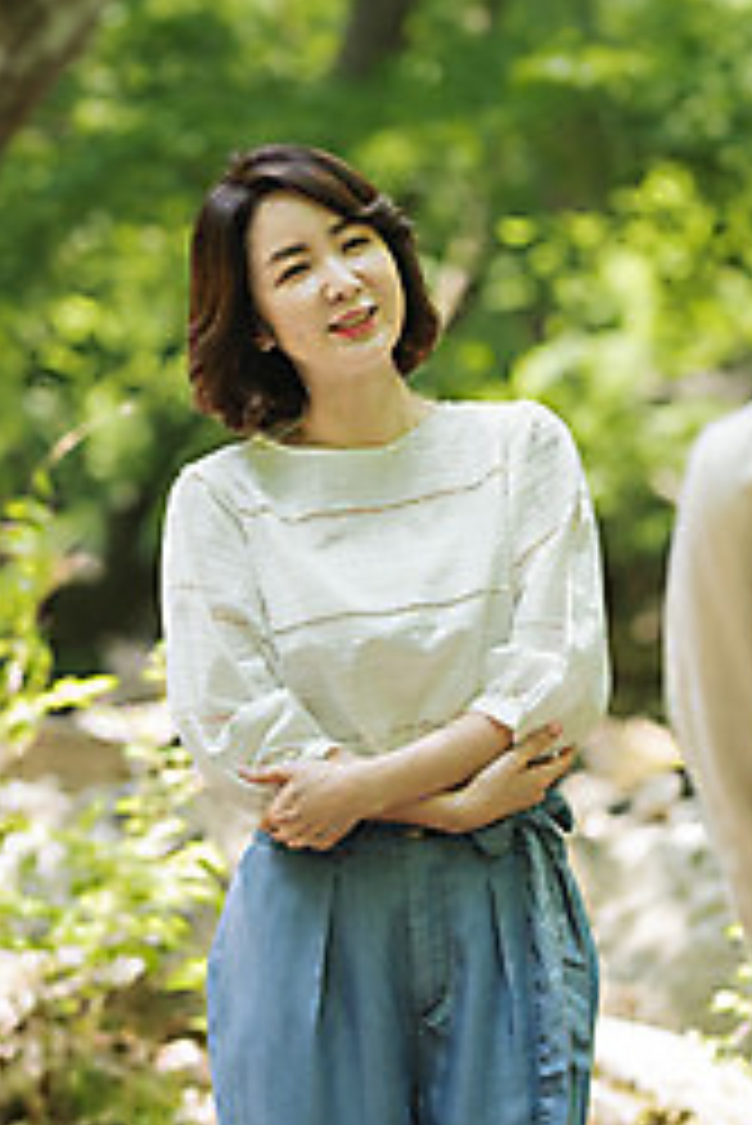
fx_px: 4255
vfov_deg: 15.1
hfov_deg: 10.1
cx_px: 480
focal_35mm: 136
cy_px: 531
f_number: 2.5
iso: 320
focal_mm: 85
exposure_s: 1/400
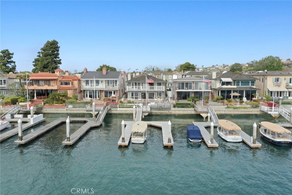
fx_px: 227
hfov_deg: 65.5
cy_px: 98
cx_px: 146
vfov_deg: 46.4
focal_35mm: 28
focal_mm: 10.26
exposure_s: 1/240
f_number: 8
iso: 100
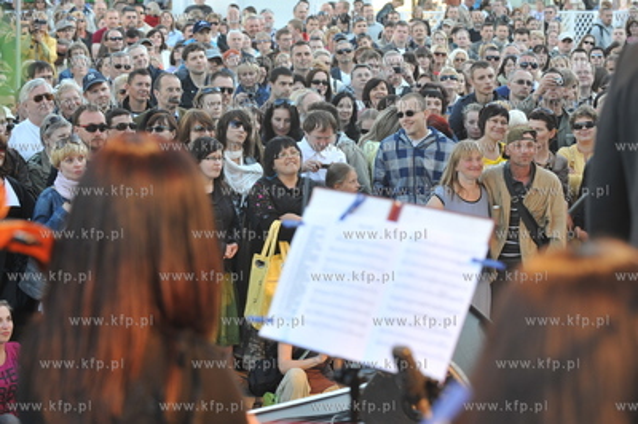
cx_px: 319
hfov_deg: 21.5
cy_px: 212
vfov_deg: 14.4
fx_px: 1682
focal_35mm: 95
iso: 400
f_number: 5.6
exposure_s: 1/125
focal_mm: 95
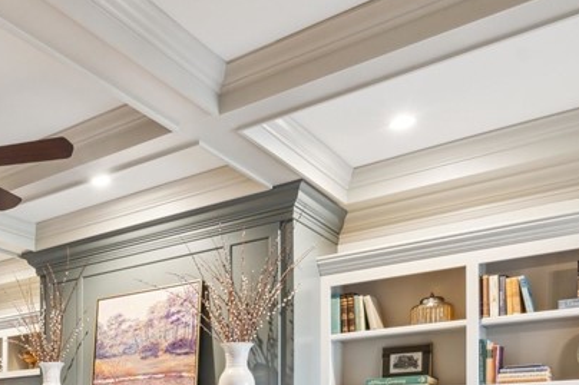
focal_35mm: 43
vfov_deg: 27.9
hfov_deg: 39.3
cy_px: 444
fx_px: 691
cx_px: -20
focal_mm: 16
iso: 250
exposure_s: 1/1.67
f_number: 8
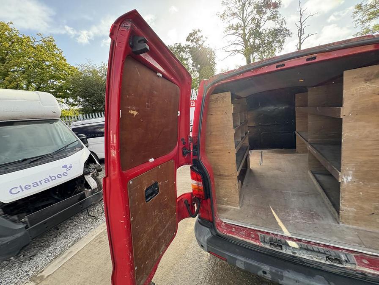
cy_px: 142
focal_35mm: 14
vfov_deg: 85.7
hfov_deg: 102.1
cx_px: 190
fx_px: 153
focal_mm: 2.22
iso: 50
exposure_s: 1/230
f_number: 2.2
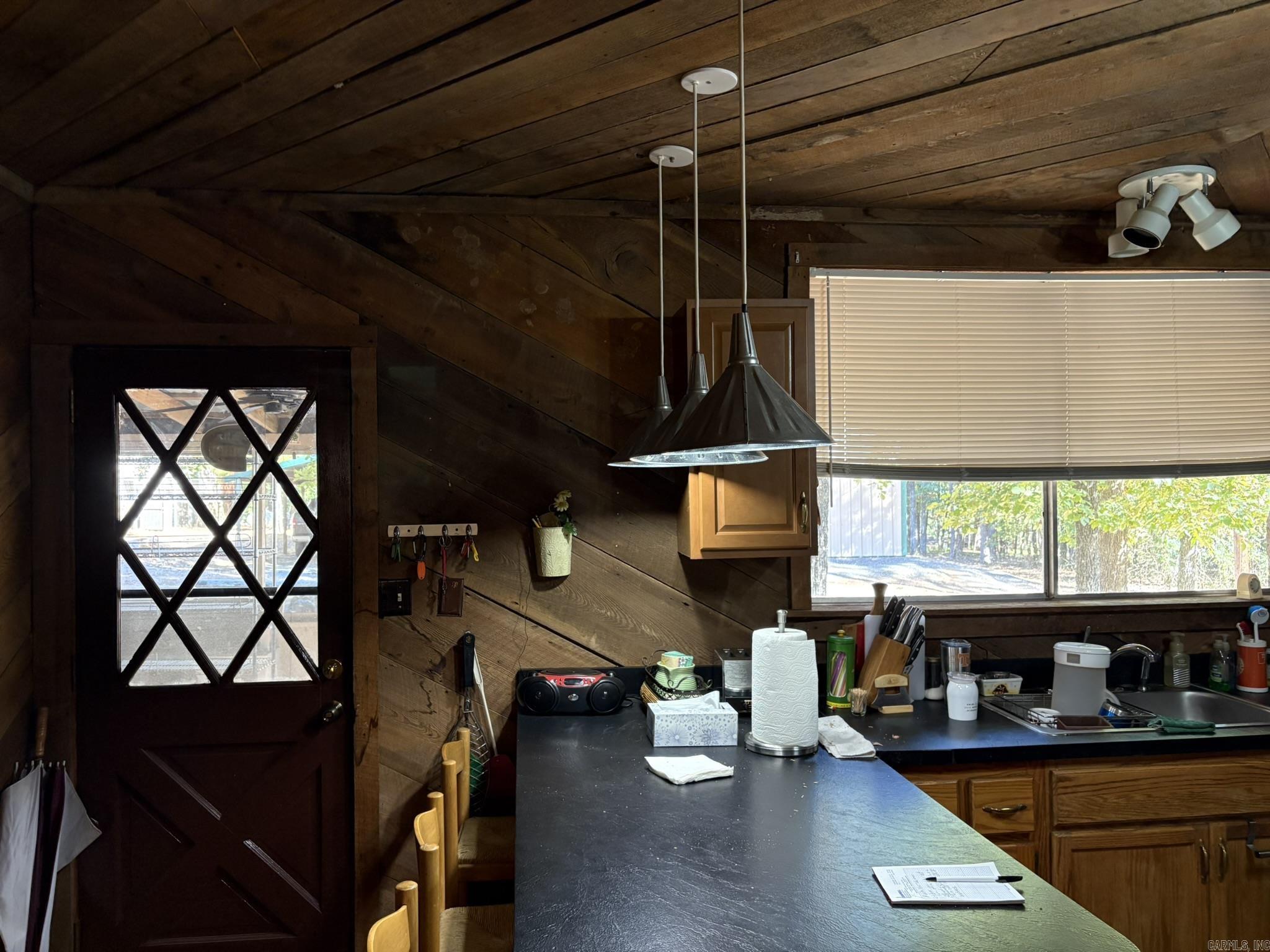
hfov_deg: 67.3
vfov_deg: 53.1
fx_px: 954
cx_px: 635
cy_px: 476
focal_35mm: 26
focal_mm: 5.96
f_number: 1.6
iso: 320
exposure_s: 1/60
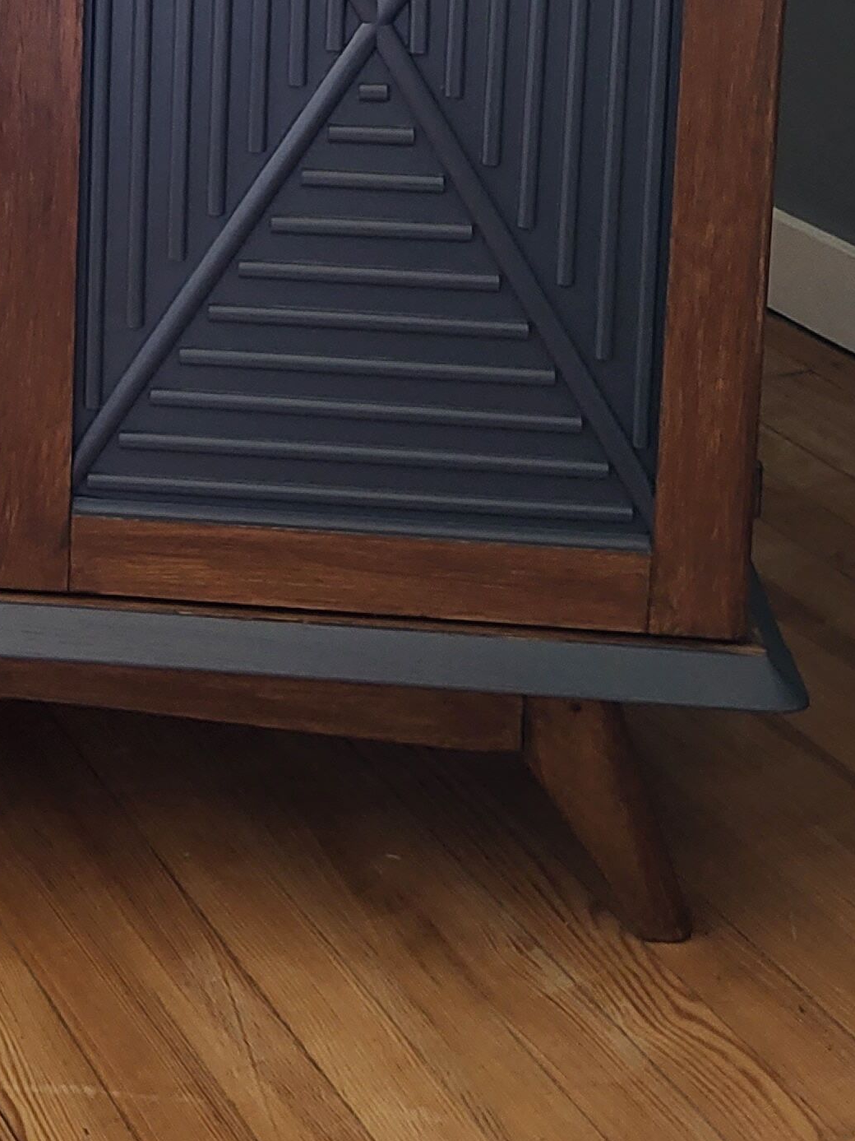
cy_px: -396
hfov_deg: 18.9
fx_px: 2470
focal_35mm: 75
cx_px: -67
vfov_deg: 22.8
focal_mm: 5.4
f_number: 1.8
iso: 160
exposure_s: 1/50
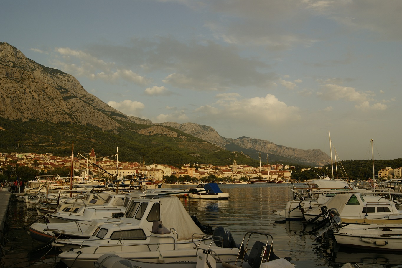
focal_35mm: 33
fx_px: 368
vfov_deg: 40.0
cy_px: 134
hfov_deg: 57.2
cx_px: 201
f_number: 10
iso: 100
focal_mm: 22
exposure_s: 1/125
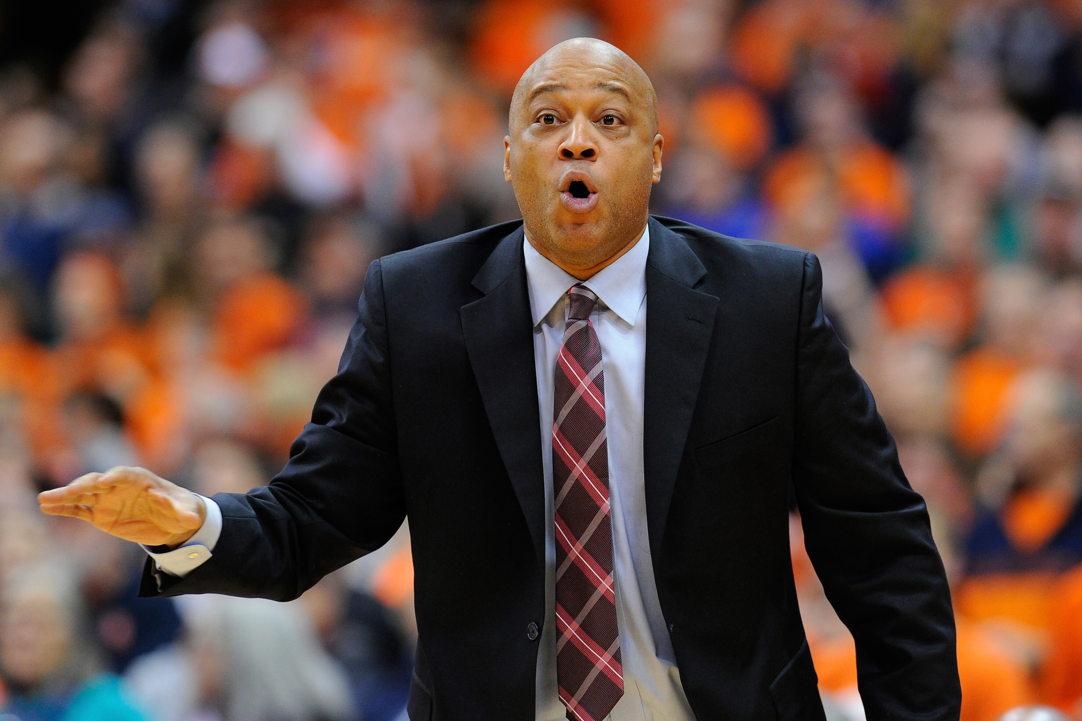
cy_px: 360
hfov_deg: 6.9
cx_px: 541
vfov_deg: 4.6
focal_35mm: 300
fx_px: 9016
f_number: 3.5
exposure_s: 1/1000
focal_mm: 300
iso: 4000
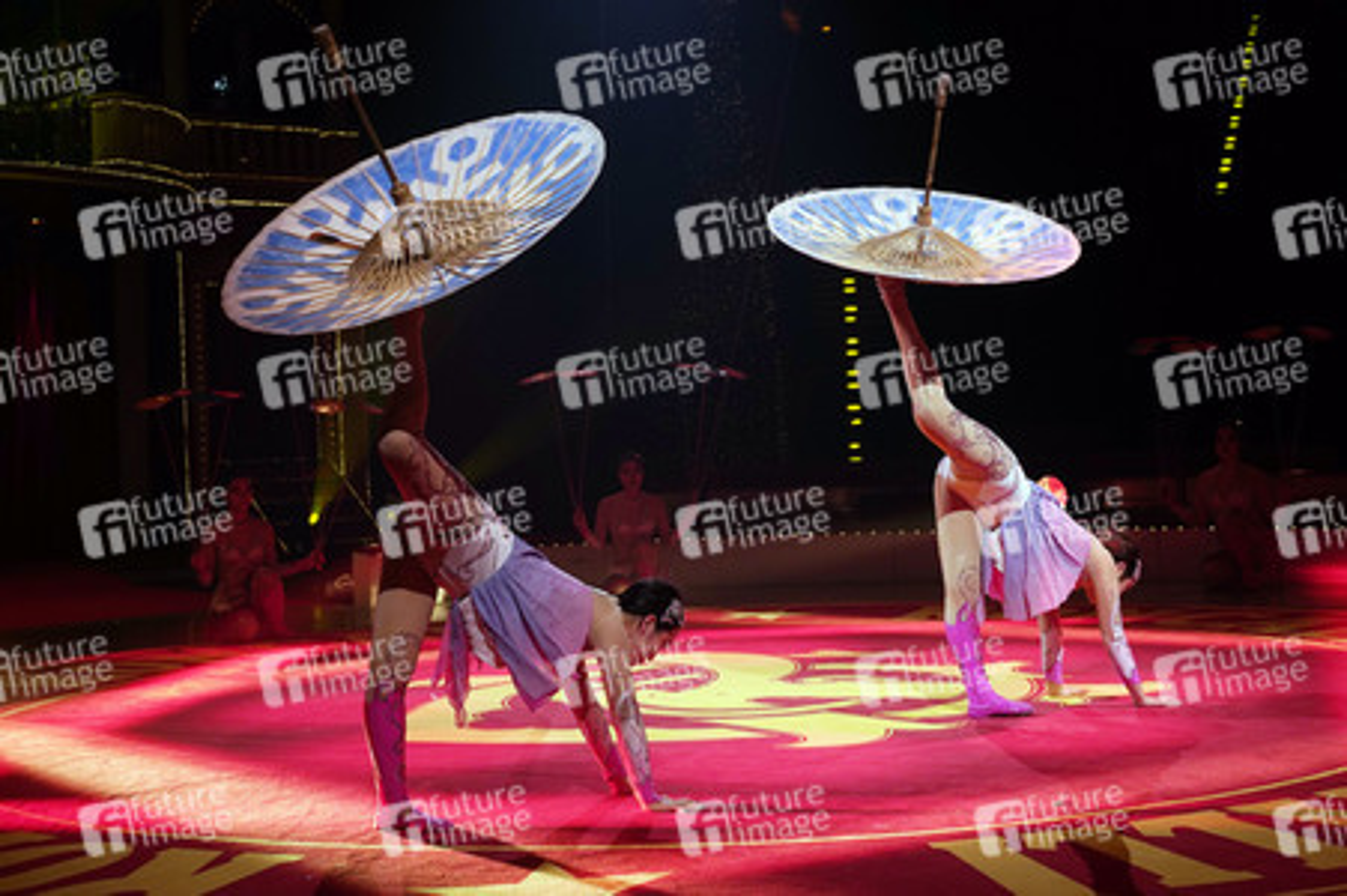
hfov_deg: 41.9
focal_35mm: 47
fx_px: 1757
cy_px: 448
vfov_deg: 28.6
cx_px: 674
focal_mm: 47
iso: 1600
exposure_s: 1/640
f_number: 4.5
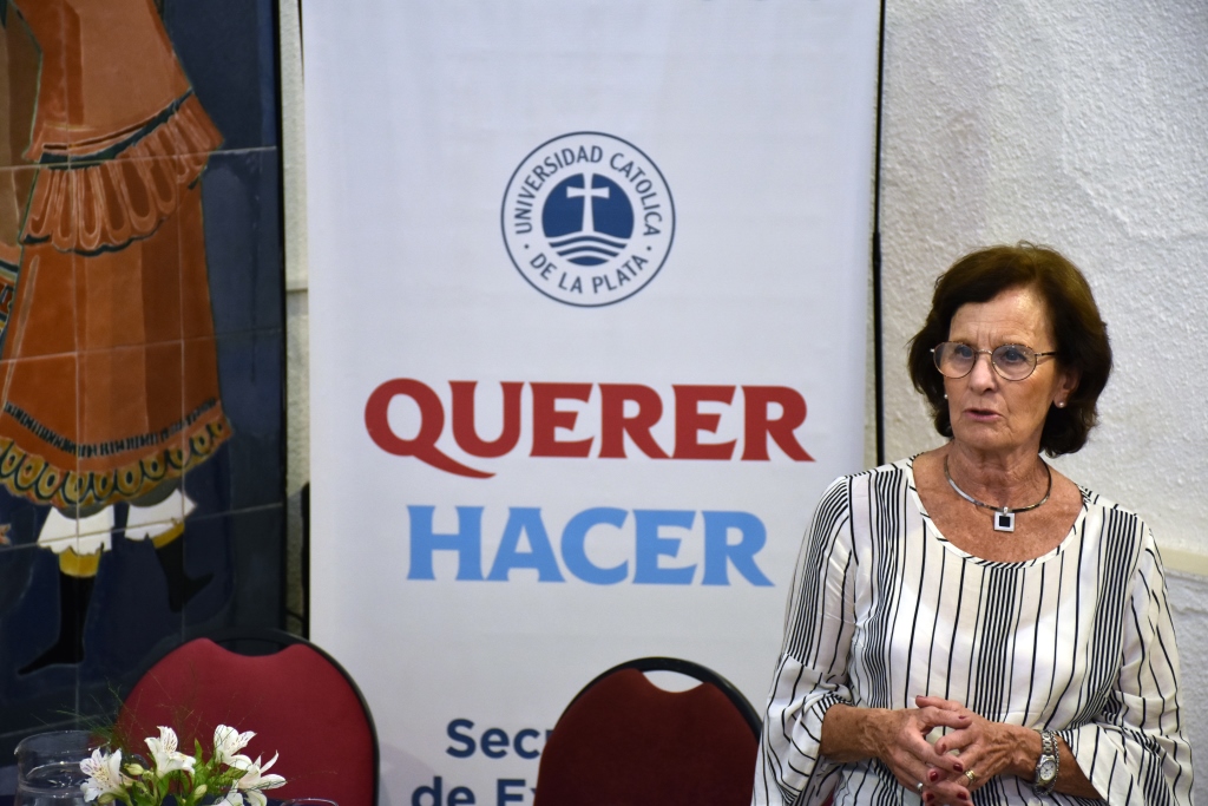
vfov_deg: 10.8
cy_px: 403
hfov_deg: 16.1
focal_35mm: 128
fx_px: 4279
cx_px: 604
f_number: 5.3
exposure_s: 1/60
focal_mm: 85
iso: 800
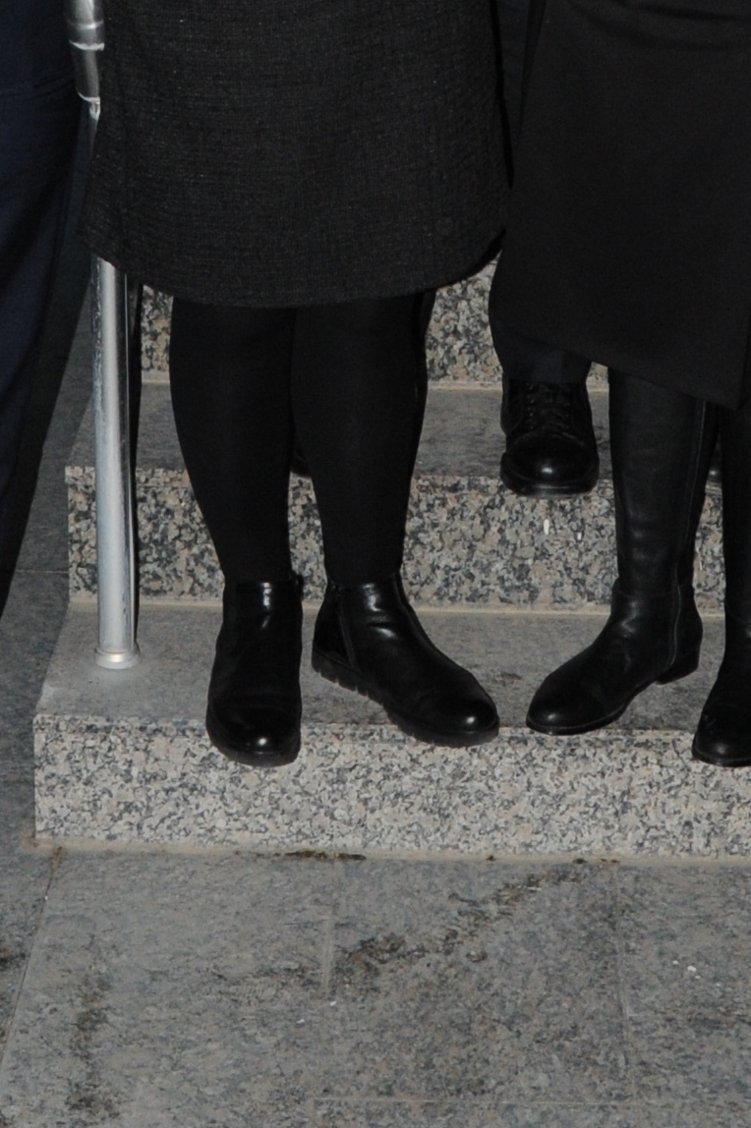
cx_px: 423
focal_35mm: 89
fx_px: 2788
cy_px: -181
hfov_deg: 15.3
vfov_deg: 21.4
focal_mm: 24
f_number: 5.6
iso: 1600
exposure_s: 1/60
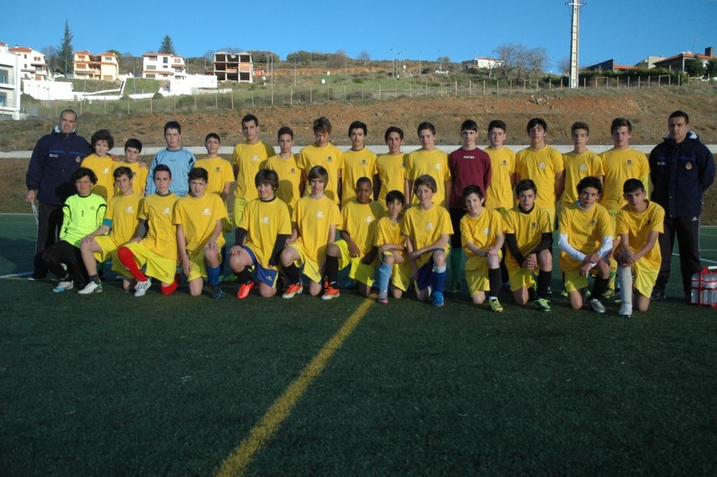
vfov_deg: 36.8
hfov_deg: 53.2
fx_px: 716
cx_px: 358
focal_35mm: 36
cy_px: 238
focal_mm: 24
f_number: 3.8
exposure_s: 1/3200
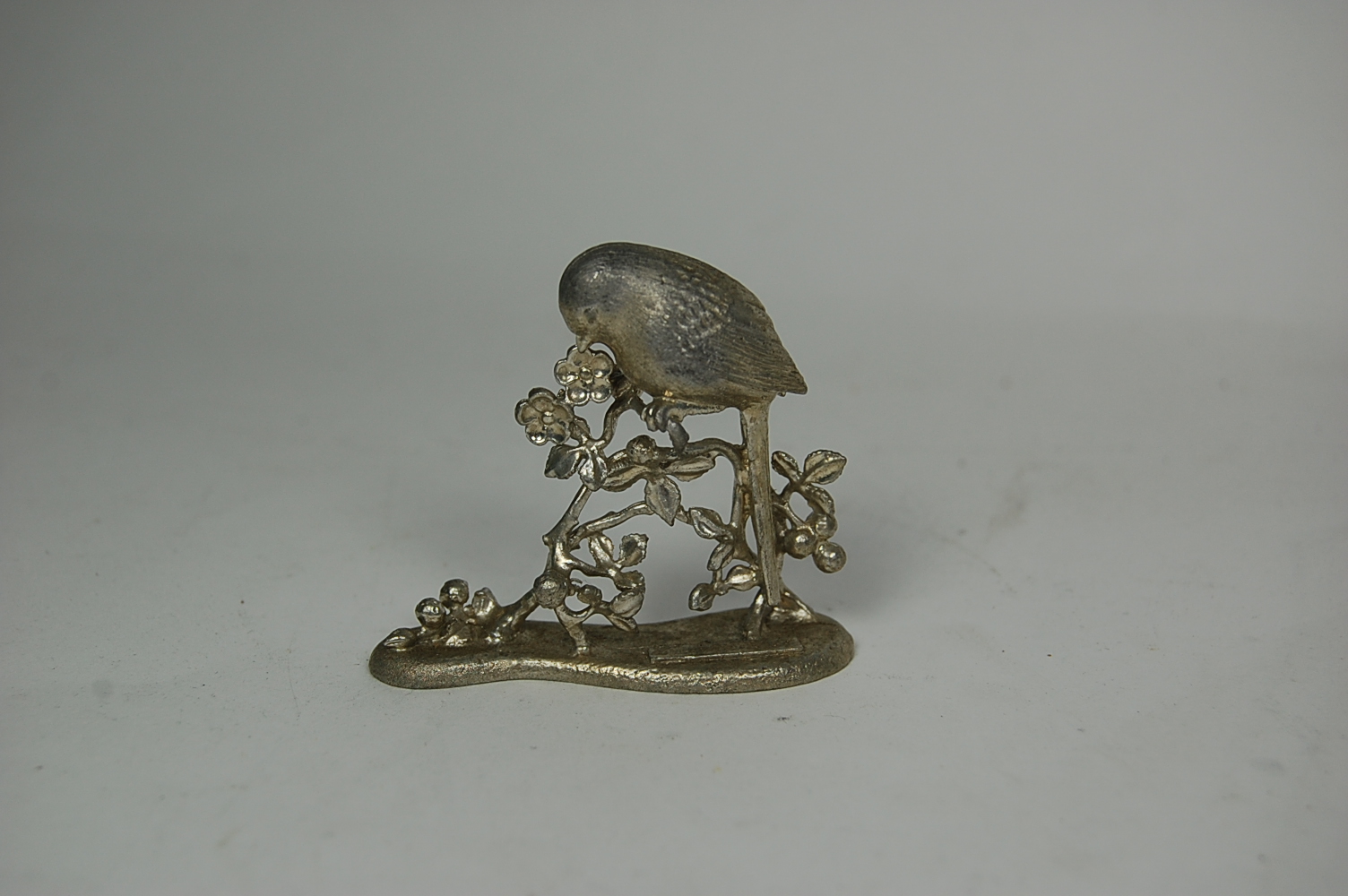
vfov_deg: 25.7
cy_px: 448
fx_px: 1964
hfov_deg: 37.9
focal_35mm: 52
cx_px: 674
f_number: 6.3
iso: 200
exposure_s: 1/160
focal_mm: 35
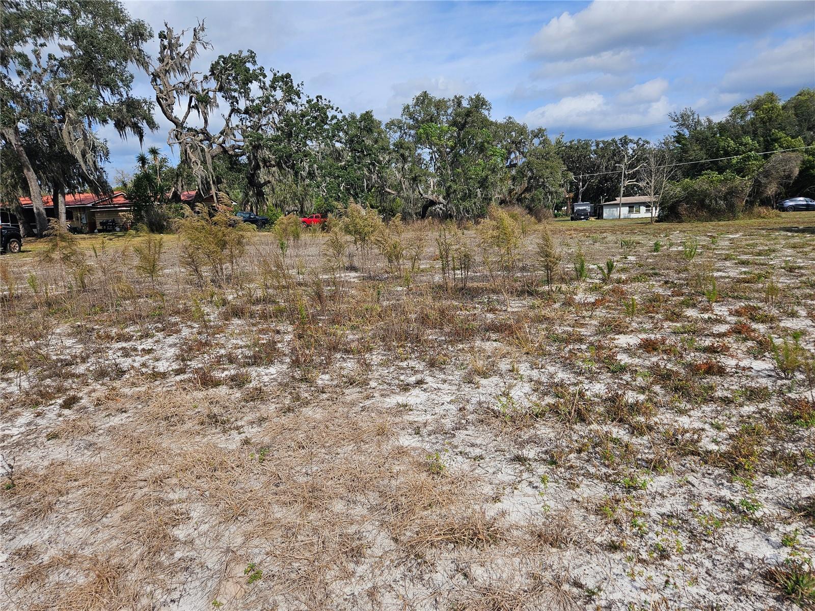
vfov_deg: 58.9
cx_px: 408
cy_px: 306
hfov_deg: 73.9
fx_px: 542
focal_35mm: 23
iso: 25
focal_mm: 5.4
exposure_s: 1/2476
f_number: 1.8
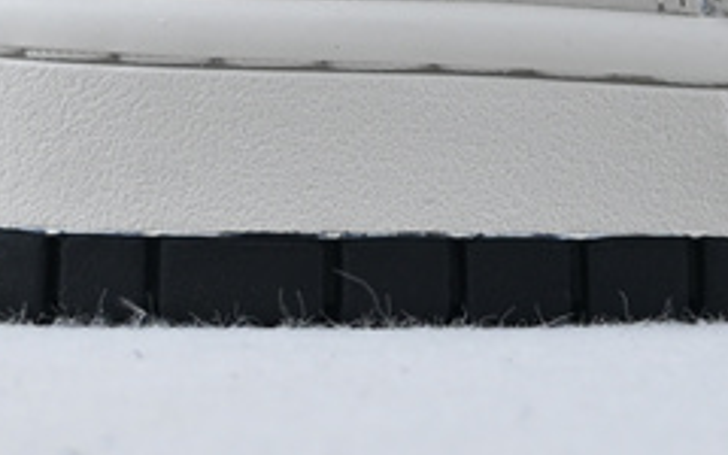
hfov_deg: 8.1
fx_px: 4937
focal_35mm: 249
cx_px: 1410
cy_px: -322
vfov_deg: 5.2
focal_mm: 32.5
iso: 100
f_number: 5
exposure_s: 1/50
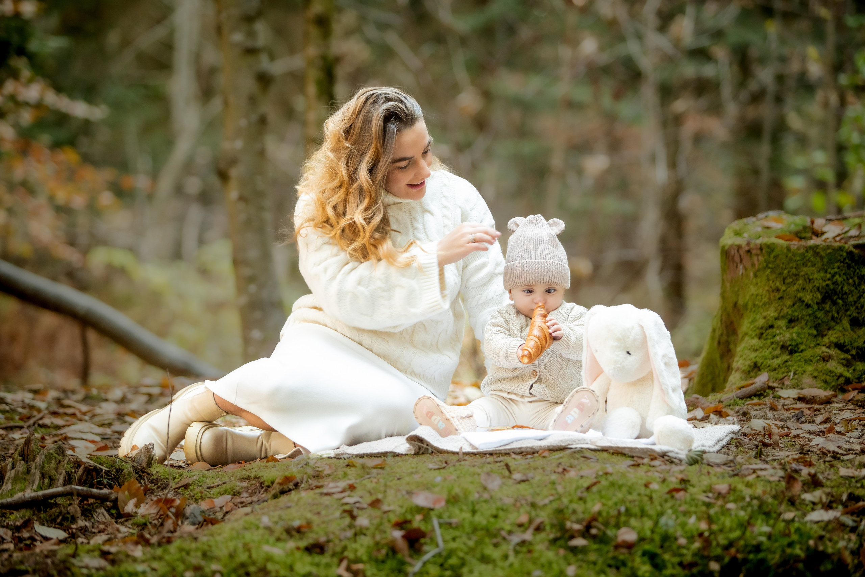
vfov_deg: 10.6
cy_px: 288
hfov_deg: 15.8
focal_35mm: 130
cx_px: 432
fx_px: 3124
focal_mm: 130
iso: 1250
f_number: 2.8
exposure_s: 1/160
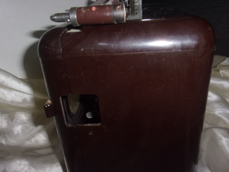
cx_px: 114
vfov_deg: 49.7
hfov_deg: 63.4
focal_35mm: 28
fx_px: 185
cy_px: 86
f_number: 3.9
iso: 200
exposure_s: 1/34
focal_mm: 5.1
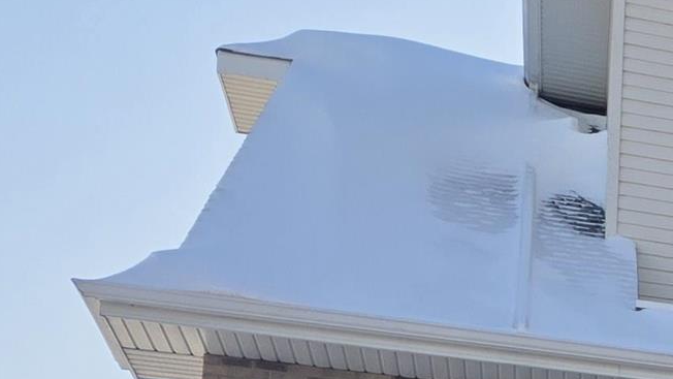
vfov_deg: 9.5
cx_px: 1433
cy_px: 786
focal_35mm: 118
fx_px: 2106
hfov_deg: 14.4
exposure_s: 1/2737
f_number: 1.7
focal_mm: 6.3
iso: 80
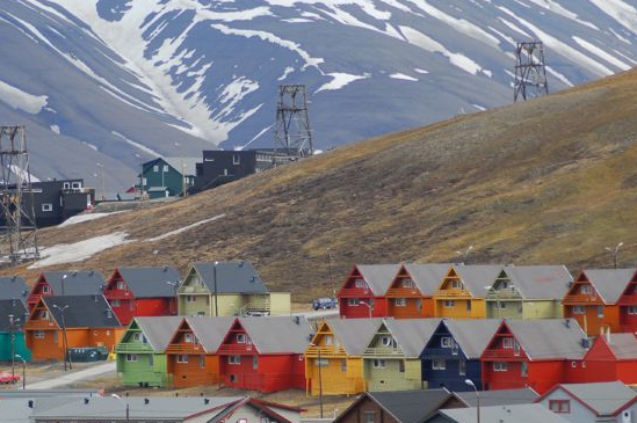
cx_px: 227
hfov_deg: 7.1
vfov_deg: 4.7
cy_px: 261
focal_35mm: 291
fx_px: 5144
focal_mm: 130
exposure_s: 1/350
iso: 125
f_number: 5
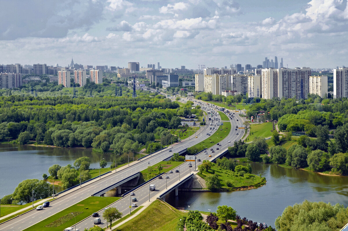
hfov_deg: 26.0
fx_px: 753
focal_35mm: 78
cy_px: 116
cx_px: 174
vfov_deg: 17.4
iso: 100
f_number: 11
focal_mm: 52
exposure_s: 1/100
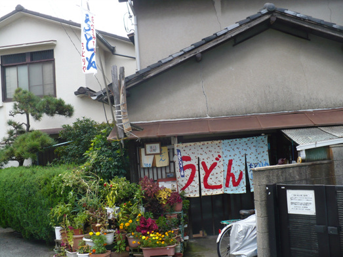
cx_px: 172
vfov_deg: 38.7
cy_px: 128
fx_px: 367
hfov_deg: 50.1
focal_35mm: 37
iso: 100
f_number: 2.8
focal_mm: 6.1
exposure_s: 1/320
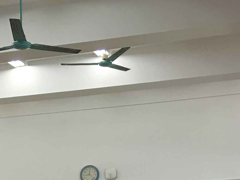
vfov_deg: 12.1
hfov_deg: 17.3
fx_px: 777
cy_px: 323
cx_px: 26
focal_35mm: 112
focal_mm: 4.15
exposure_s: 1/33
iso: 32
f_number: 2.2
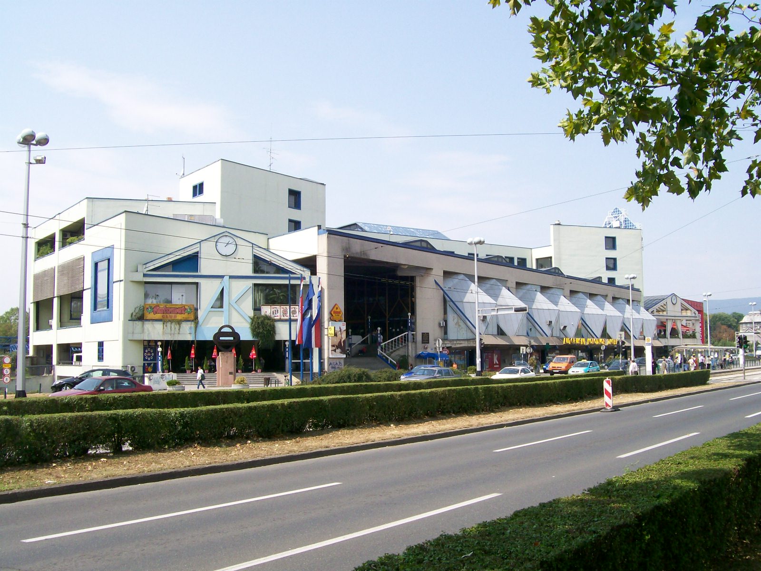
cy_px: 286
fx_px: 791
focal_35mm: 36
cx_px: 380
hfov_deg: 51.4
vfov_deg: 39.7
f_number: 4.8
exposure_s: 1/410
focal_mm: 6
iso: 80
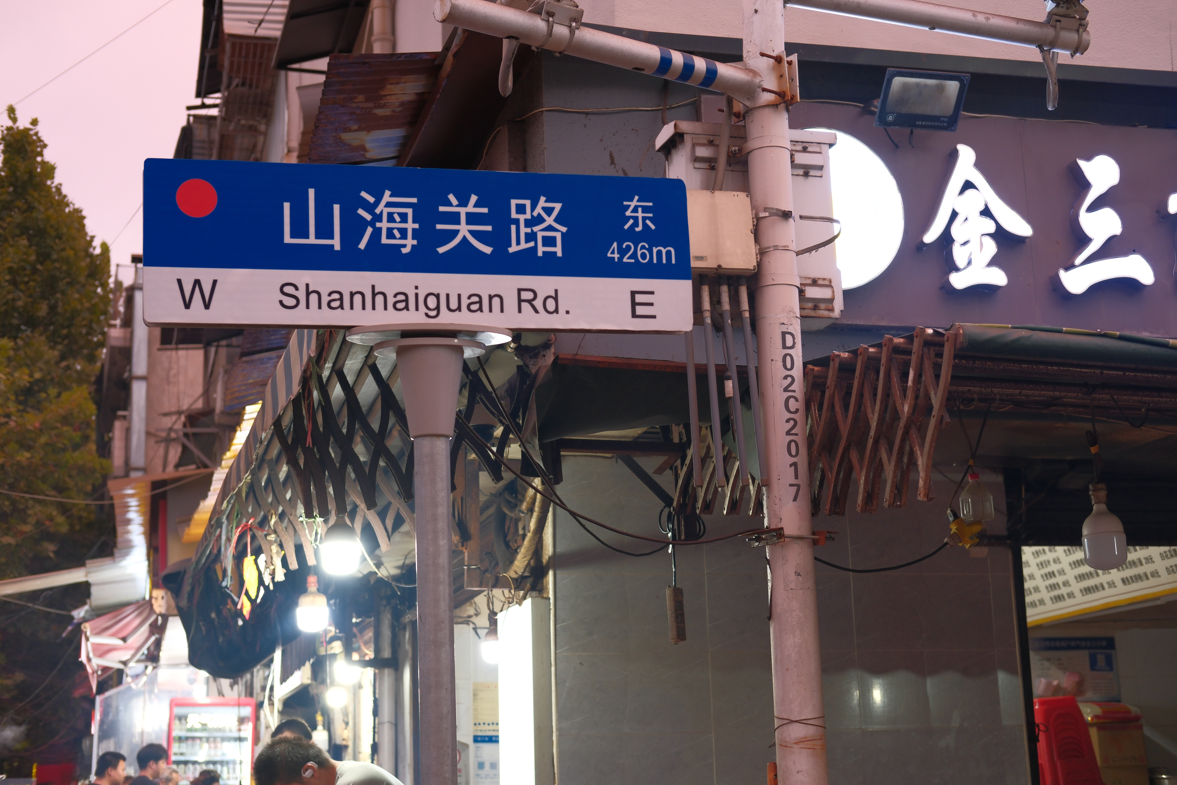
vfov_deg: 25.1
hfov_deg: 36.9
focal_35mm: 54
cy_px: 400
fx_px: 1765
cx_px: 594
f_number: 3.2
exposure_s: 1/25
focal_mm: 35
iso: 320
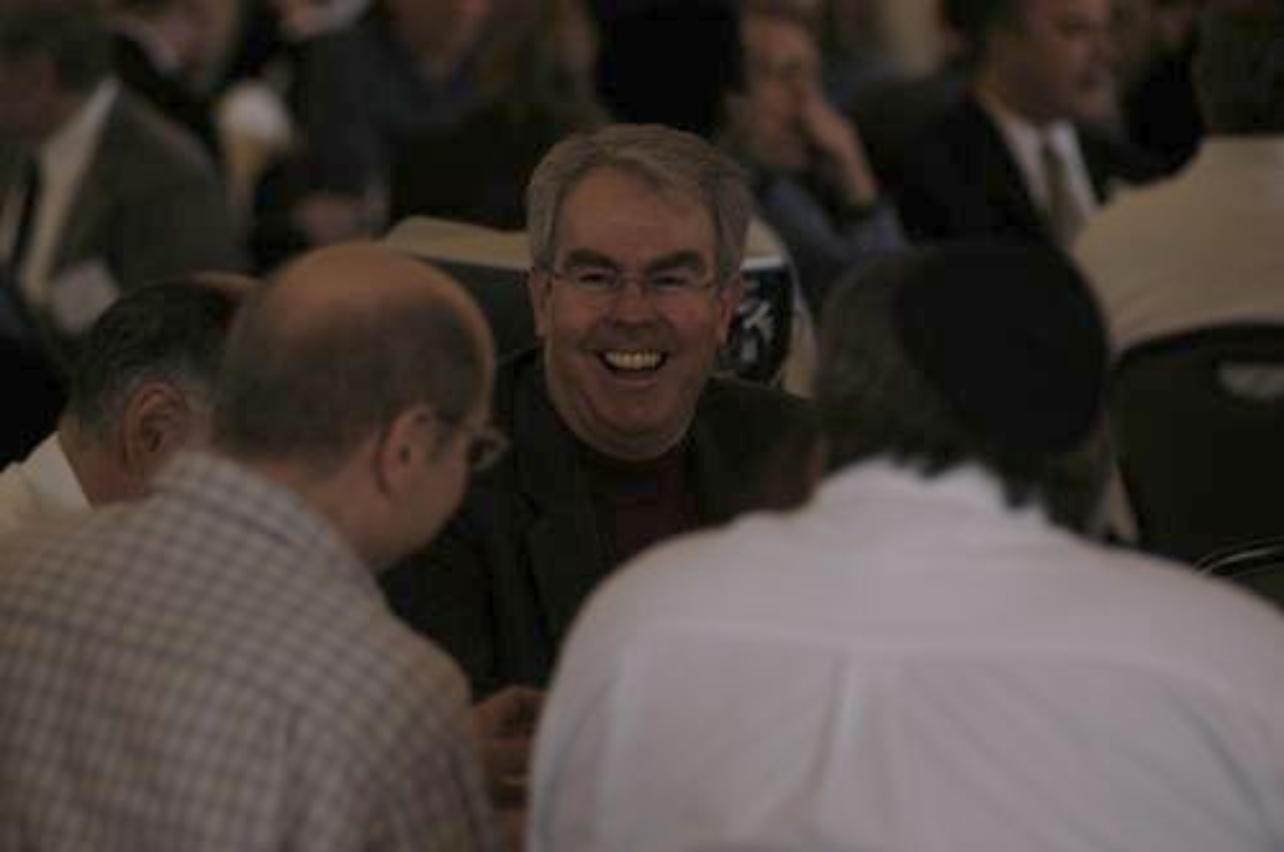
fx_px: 8549
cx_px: 642
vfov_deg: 5.7
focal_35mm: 240
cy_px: 426
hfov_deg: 8.6
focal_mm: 160
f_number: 3.5
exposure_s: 1/200
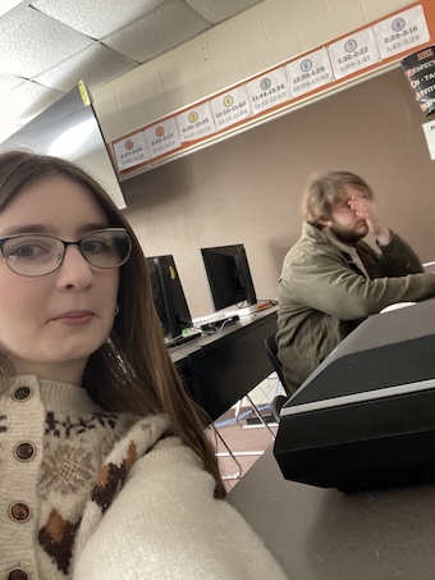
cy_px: 290
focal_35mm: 30
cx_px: 218
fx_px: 502
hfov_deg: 46.8
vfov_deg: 60.0
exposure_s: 1/15
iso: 800
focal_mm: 2.71
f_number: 2.2
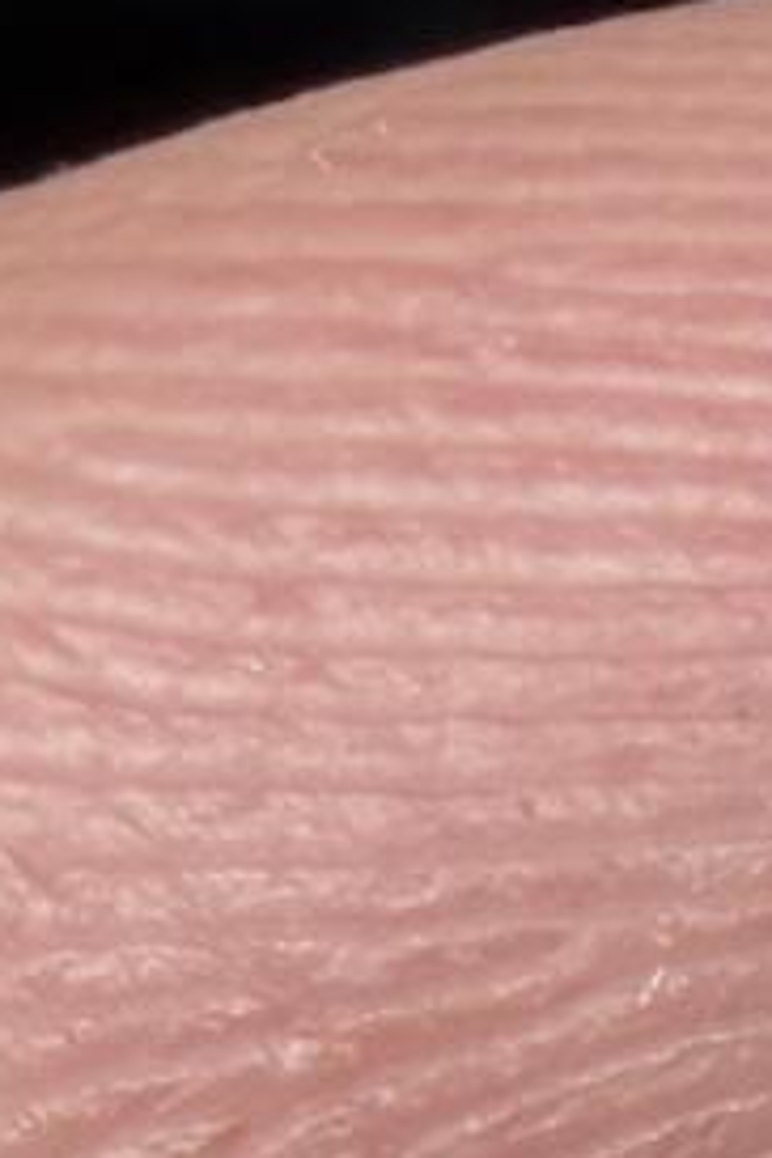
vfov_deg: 9.4
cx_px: 1756
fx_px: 5725
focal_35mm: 178
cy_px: 3368
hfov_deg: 7.3
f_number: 2.2
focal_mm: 2.22
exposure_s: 1/121
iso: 40
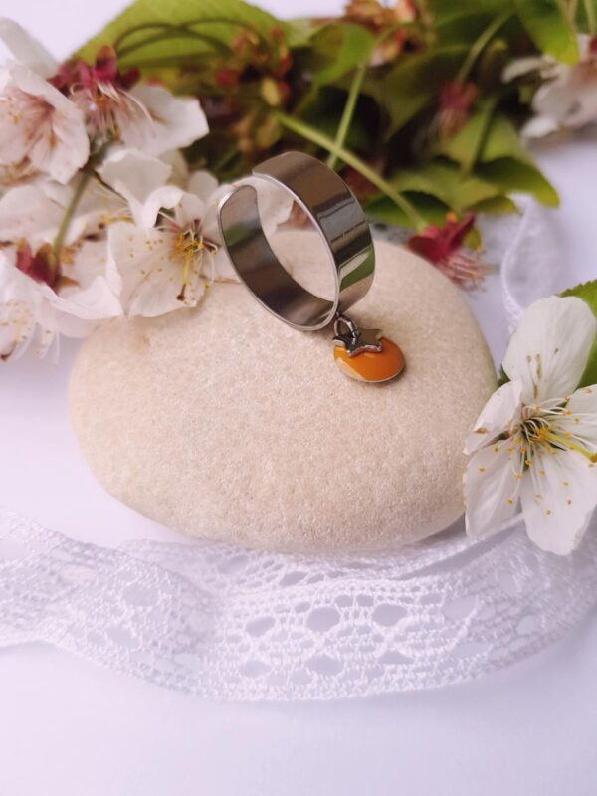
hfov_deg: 53.1
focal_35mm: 26
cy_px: 398
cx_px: 298
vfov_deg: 67.3
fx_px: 598
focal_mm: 4.2
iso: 40
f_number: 1.7
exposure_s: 1/276
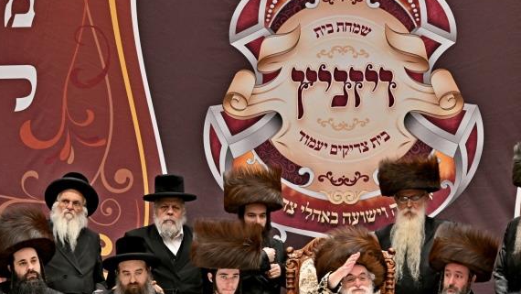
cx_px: 331
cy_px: 213
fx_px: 2860
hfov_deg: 10.4
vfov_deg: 5.9
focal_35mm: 207
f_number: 2.8
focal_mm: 110
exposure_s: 1/250
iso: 200
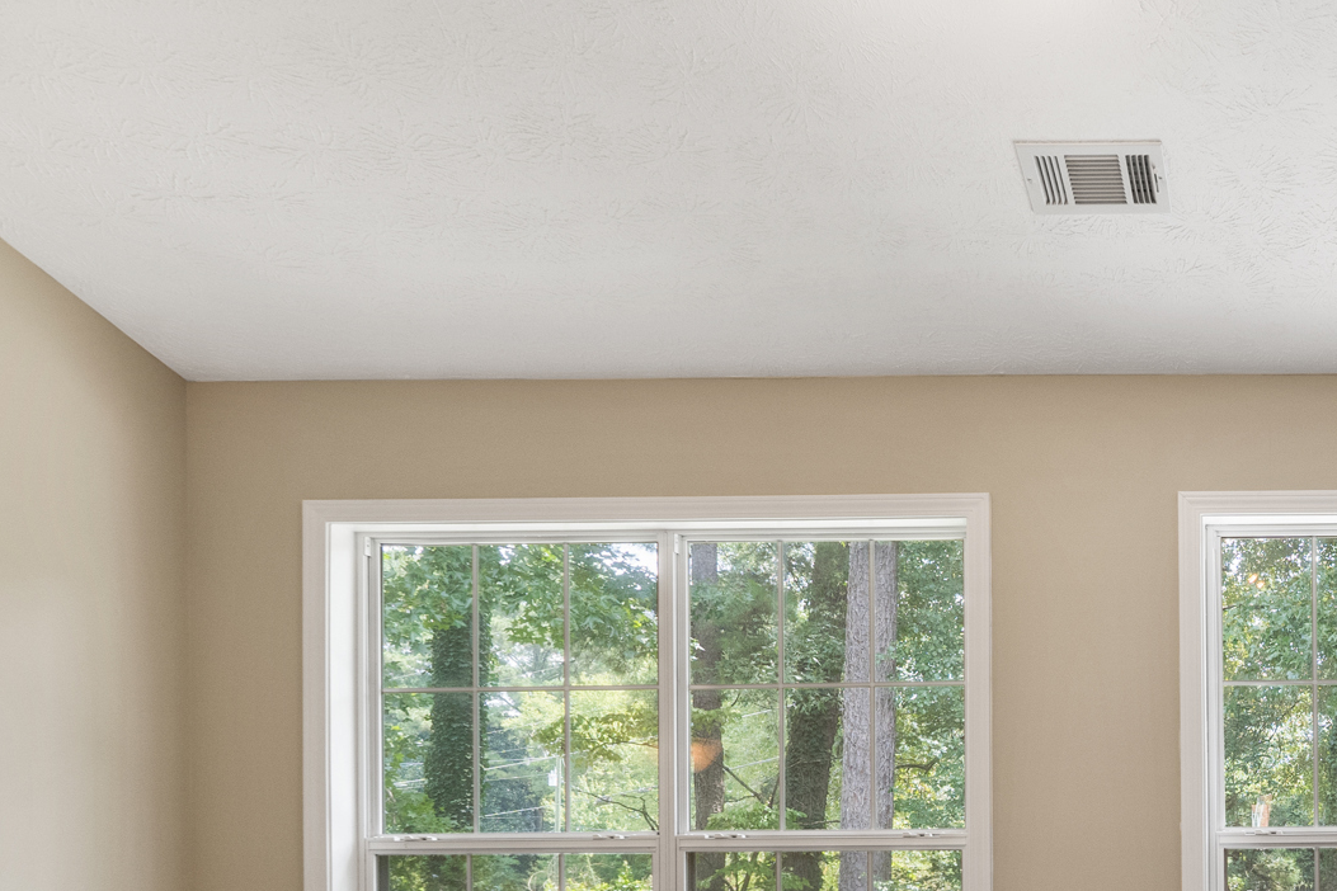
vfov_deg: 32.8
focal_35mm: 38
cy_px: 848
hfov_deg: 43.8
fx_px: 1411
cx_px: 1317
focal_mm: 16
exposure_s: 1/20
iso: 1250
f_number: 6.3
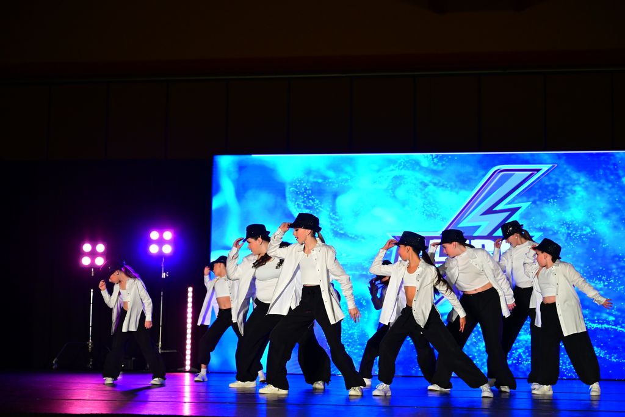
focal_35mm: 65
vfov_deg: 20.9
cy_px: 208
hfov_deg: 31.0
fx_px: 1129
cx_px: 312
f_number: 3.2
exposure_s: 1/800
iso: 3200
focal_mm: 65
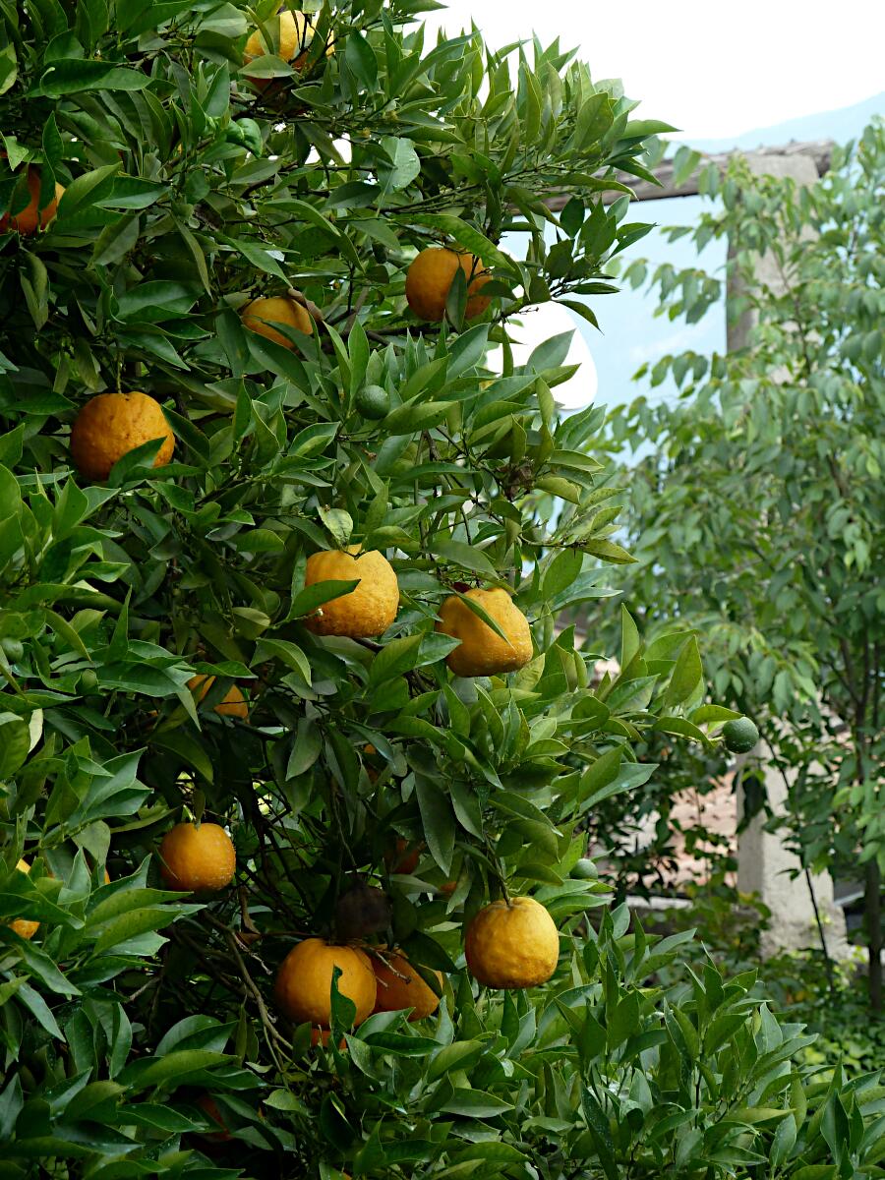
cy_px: 590
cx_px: 442
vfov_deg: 12.5
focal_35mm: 158
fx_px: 5386
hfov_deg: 9.4
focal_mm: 25.9
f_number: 4.5
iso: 80
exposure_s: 1/60
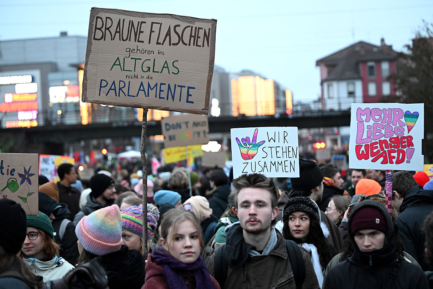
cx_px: 216
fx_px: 842
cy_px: 144
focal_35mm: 70
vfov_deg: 19.5
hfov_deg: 28.8
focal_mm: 70
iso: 6400
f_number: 2.8
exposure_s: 1/200
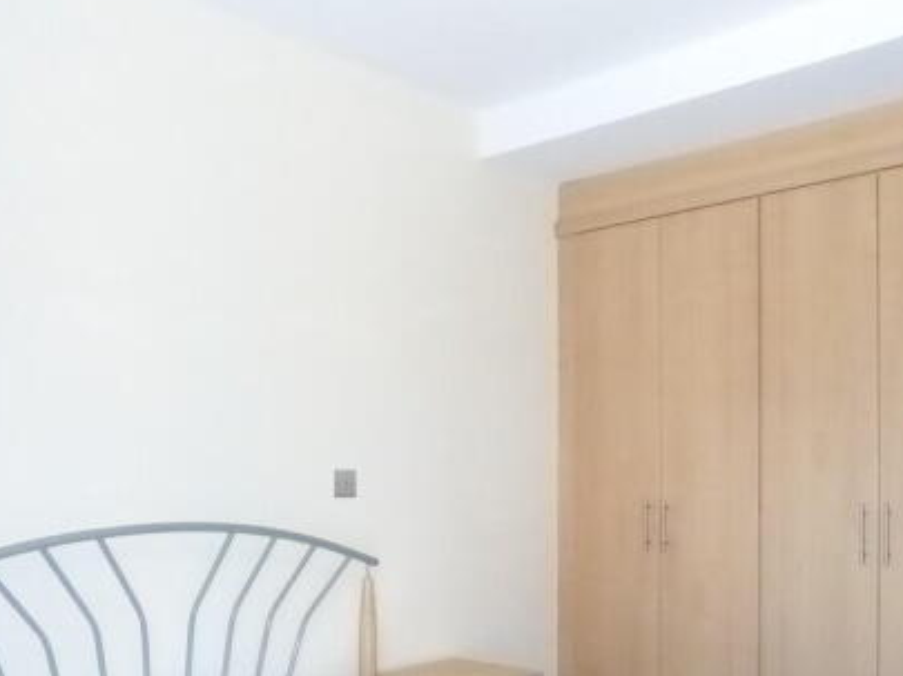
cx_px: 516
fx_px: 938
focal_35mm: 36
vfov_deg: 39.0
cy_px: 470
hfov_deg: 51.2
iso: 3200
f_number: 4
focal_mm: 4.5
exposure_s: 1/400
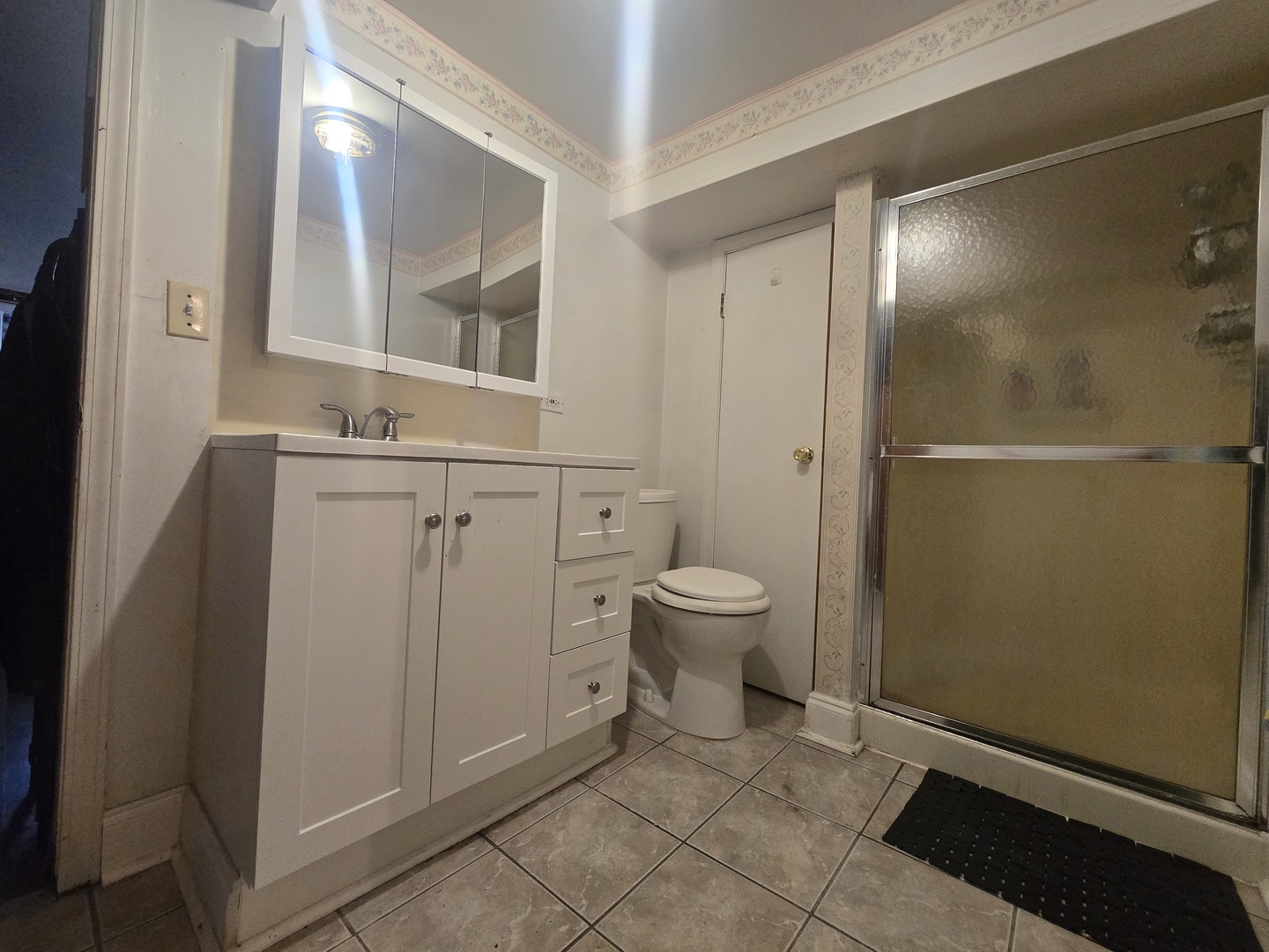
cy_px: 476
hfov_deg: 106.2
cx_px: 634
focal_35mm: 13
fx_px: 477
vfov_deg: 89.9
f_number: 2.2
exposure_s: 1/60
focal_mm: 2.2
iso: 500
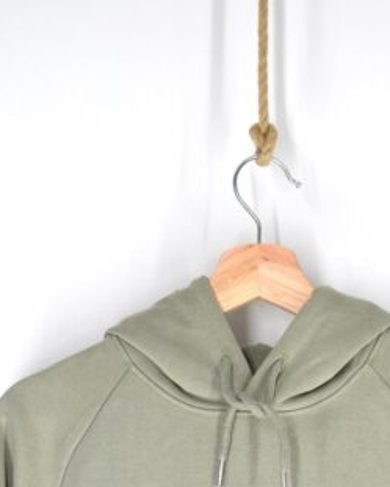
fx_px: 2067
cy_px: 672
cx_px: 265
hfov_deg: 10.8
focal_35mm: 143
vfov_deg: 12.9
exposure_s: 1/125
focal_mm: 35
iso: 220
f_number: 5.6
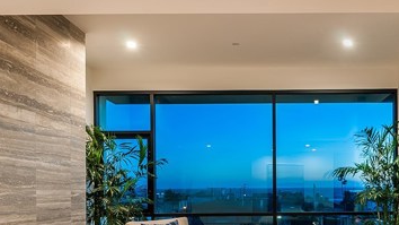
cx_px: 268
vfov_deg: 33.5
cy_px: 184
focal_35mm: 34
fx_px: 360
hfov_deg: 56.7
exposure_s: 1/2
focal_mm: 12
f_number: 9
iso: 200
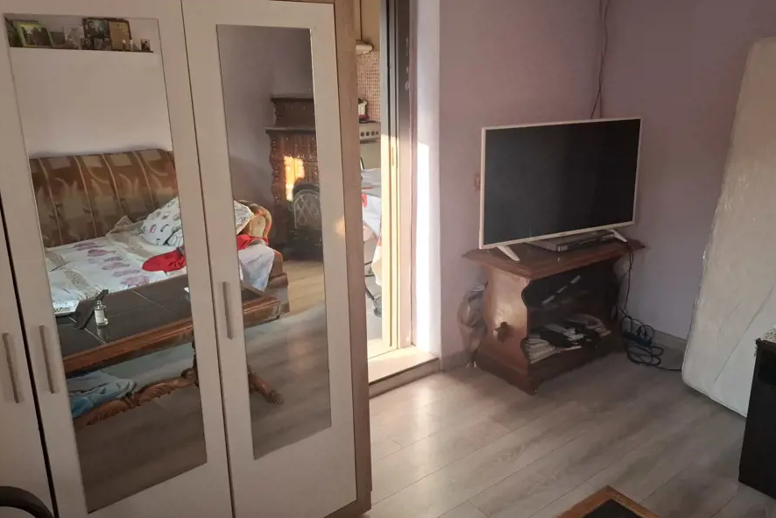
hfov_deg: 67.4
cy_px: 227
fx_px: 582
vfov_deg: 47.8
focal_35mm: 27
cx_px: 395
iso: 200
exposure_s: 1/100
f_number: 1.8
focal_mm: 5.54
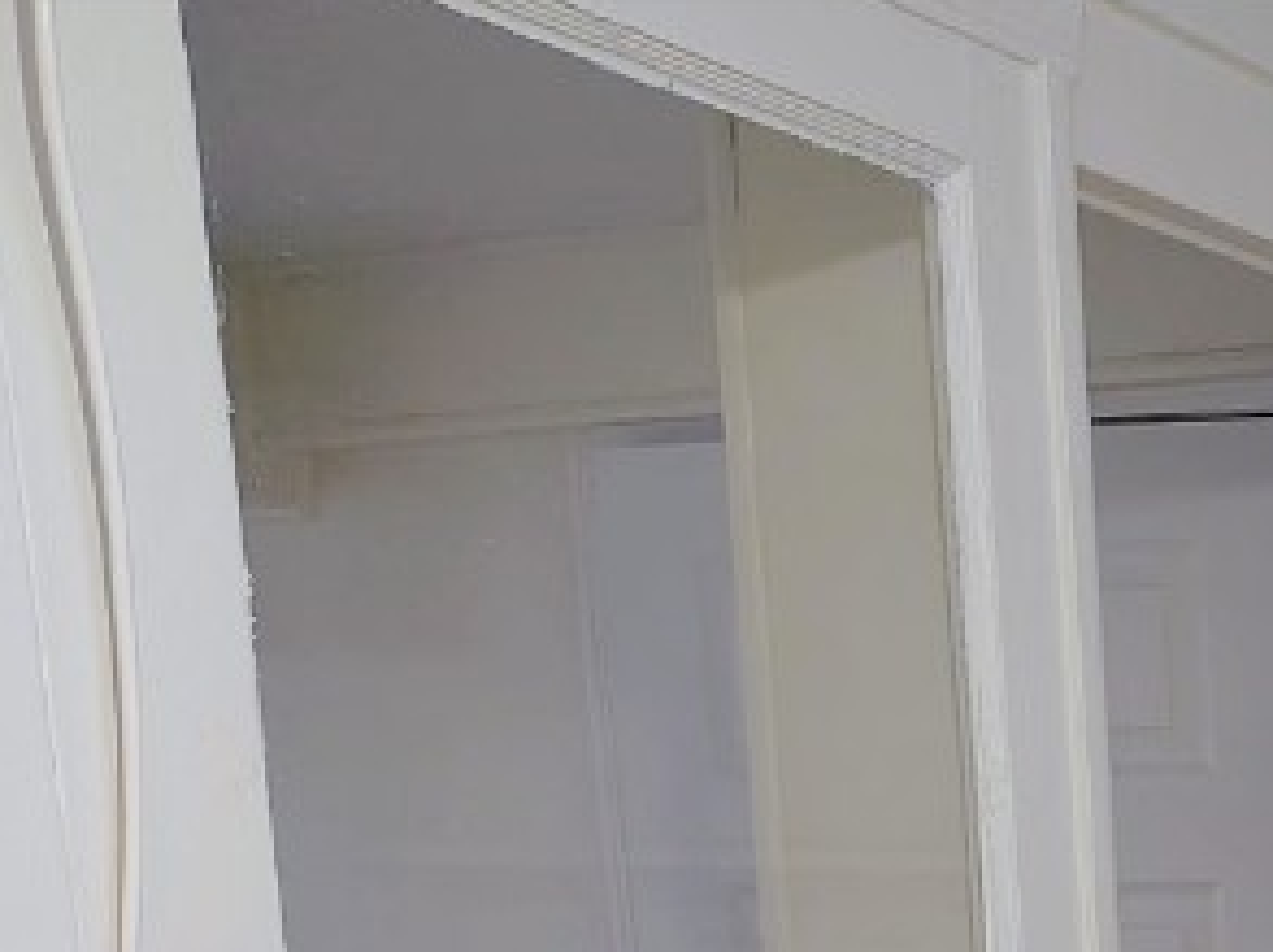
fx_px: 3085
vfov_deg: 15.4
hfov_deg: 20.6
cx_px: 1799
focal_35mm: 84
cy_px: 1652
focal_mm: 5.56
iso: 957
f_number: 1.8
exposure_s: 1/120
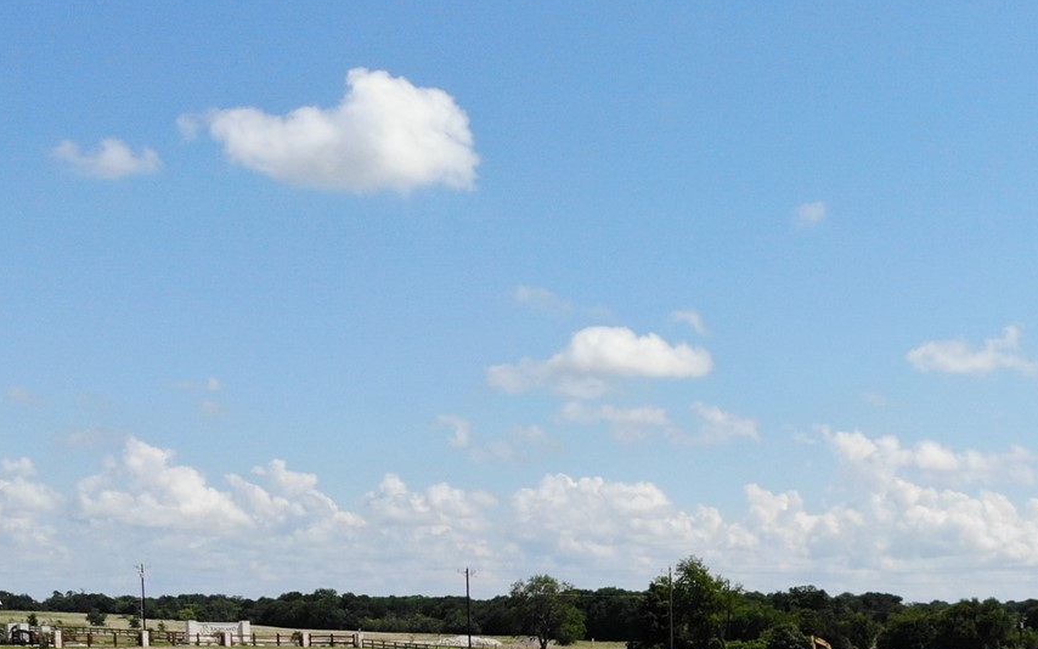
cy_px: 820
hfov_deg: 32.5
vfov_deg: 19.8
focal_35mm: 61
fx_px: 1726
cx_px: 833
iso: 104
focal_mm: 4.5
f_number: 2.8
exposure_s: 1/1300
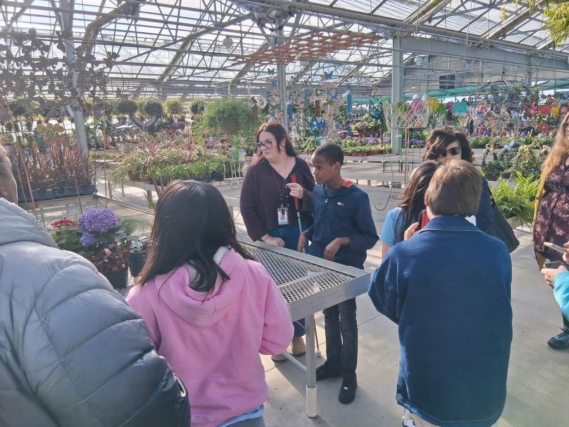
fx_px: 427
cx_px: 284
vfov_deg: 53.1
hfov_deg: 67.3
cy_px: 214
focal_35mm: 26
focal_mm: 3.98
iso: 25
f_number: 1.8
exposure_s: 1/229
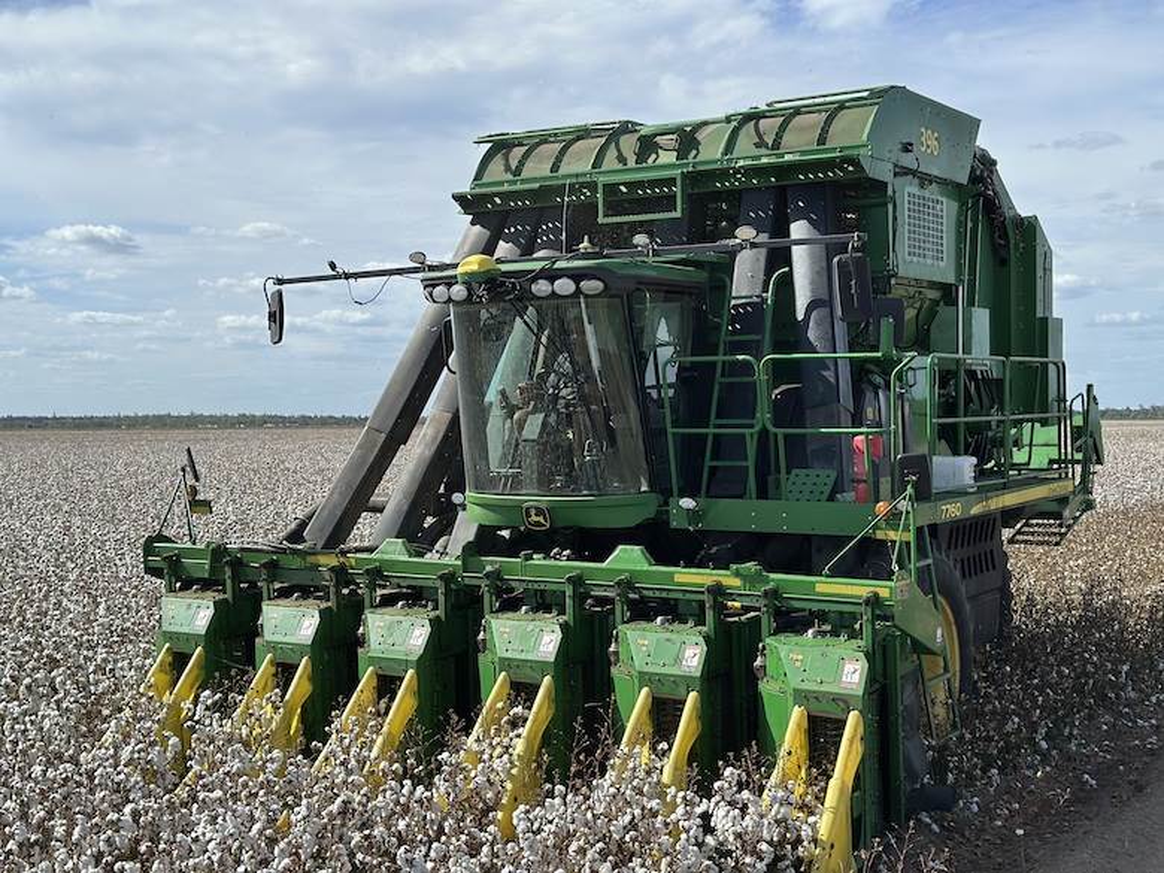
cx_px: 582
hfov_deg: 39.7
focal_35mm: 48
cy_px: 436
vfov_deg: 30.3
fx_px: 1614
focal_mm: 6.86
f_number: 1.78
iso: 100
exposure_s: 1/6623
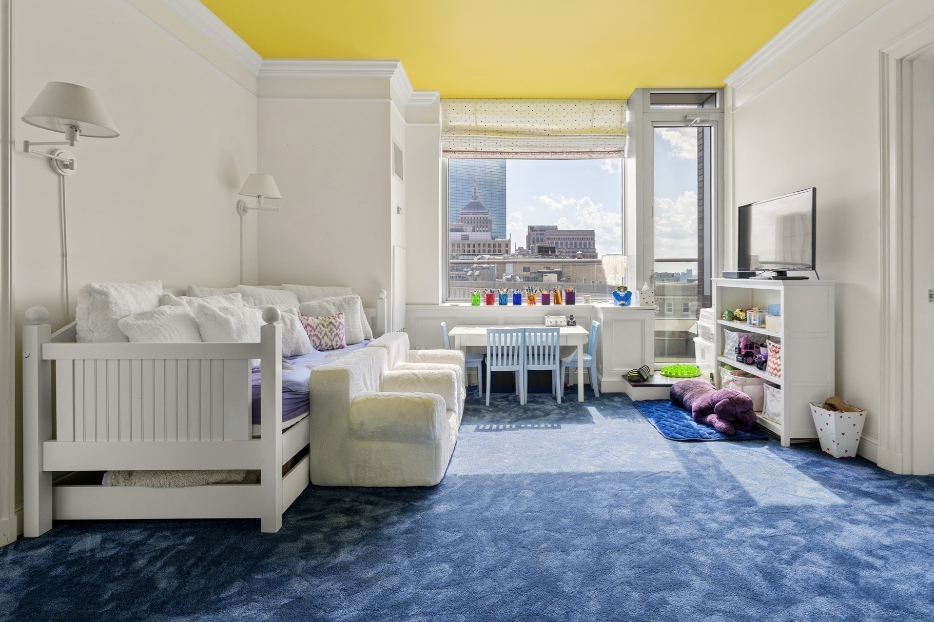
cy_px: 274
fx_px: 467
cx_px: 512
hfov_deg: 89.7
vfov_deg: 67.1
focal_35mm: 18
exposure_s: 1/50
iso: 500
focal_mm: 16
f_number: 9
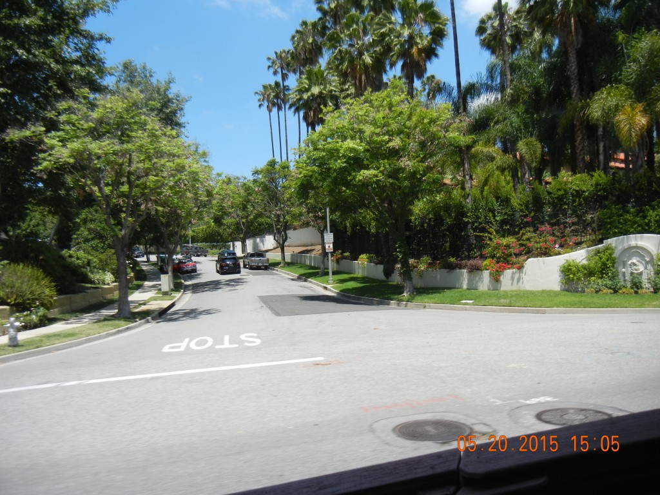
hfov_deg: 60.0
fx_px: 572
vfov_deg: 46.8
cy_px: 248
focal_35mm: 30
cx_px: 330
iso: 160
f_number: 7
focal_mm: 5.4
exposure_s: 1/291
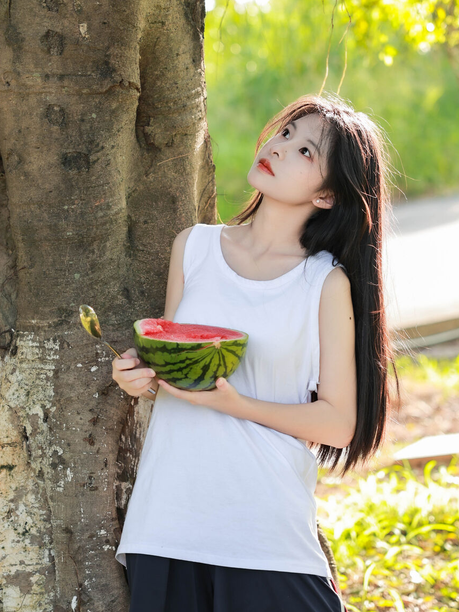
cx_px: 284
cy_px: 278
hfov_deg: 14.2
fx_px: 1839
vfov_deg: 18.9
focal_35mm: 104
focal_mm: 70
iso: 125
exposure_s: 1/160
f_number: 2.8
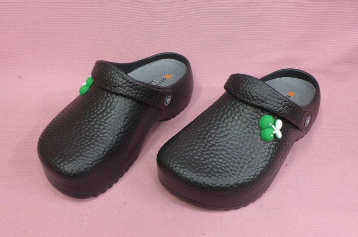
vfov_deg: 41.0
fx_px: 318
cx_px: 179
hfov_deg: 58.8
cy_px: 118
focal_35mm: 32
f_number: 1.6
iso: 125
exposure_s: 1/60
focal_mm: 6.3
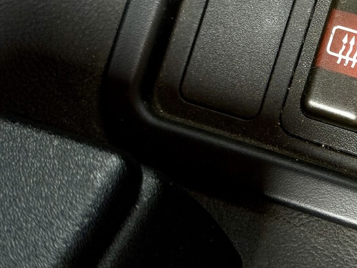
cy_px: 45
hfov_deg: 17.5
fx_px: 1135
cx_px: 351
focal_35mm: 110
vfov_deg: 13.4
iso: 250
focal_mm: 6.76
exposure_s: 1/60
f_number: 1.78
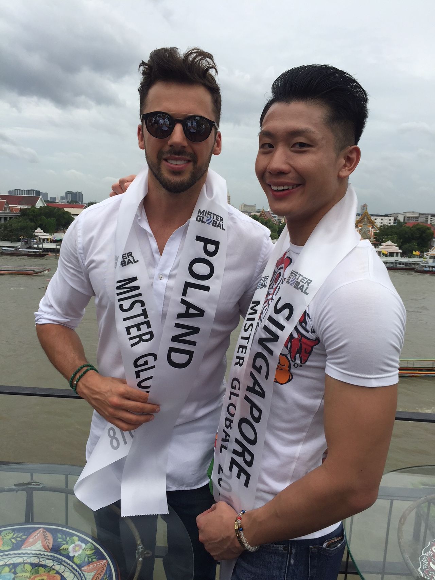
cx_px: 218
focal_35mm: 29
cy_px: 290
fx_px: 486
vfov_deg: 61.7
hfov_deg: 48.2
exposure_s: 1/2326
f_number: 2.2
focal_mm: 4.15
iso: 32
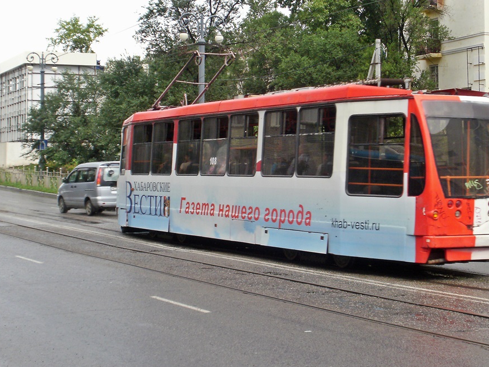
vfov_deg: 20.7
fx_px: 1003
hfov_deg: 27.3
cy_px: 134
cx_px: 317
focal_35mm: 71
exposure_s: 1/125
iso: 100
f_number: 4.4
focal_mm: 9.1
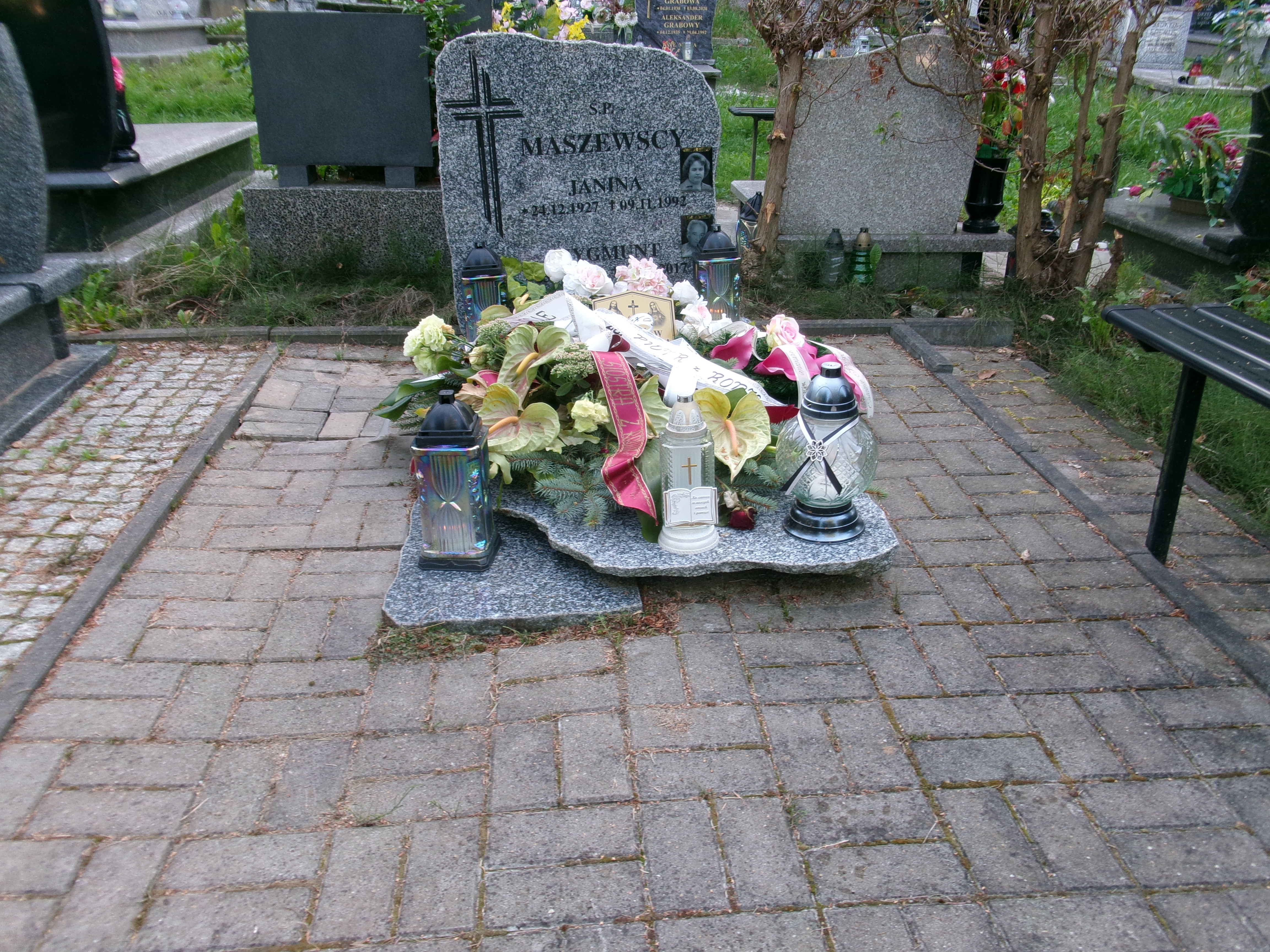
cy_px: 476
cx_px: 635
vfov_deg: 49.7
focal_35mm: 28
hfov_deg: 63.4
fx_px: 1027
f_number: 3.9
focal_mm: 5.1
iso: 100
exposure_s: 1/58
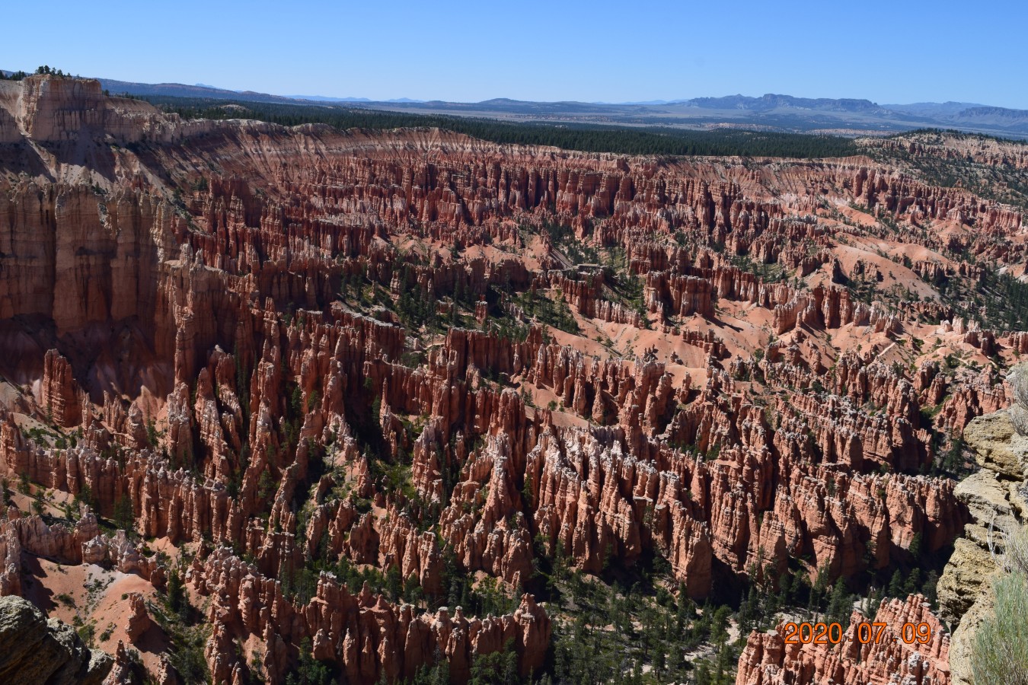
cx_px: 514
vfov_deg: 34.2
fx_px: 1114
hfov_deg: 49.6
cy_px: 342
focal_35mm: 39
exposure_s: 1/500
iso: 400
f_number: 11
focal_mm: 26
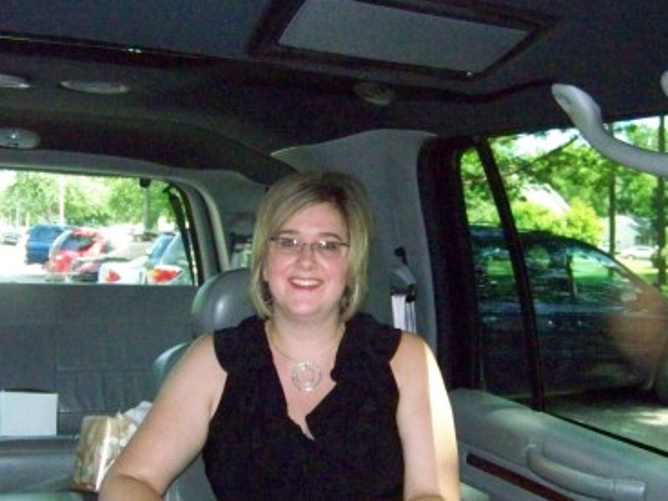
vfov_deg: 32.8
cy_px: 299
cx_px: 330
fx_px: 849
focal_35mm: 44
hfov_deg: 42.9
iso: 1600
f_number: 2.8
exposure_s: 1/500
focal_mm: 5.85
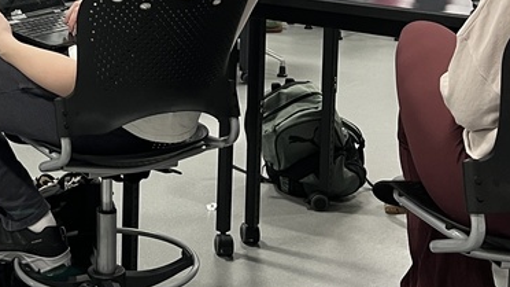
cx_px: -37
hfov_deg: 25.4
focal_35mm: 78
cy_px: -44
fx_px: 1055
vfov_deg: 15.0
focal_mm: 5.1
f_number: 1.6
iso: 125
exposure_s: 1/60
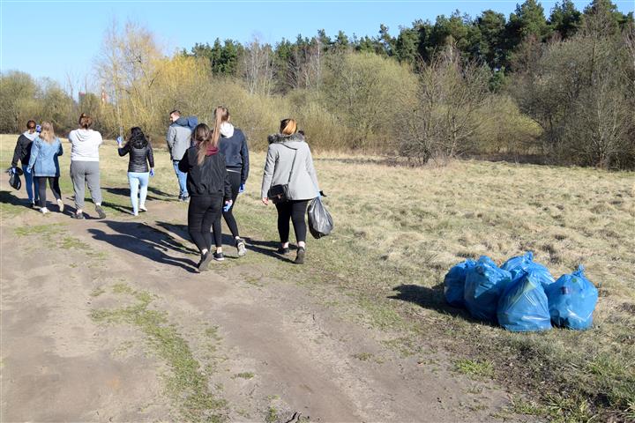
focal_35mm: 36
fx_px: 635
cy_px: 212
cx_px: 318
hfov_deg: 53.1
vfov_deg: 36.9
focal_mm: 24
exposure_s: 1/320
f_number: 9
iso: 200
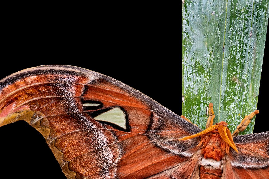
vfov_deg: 5.9
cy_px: 178
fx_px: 1725
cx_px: 203
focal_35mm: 231
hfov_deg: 8.9
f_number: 11
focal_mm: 105
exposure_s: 1/40
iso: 400
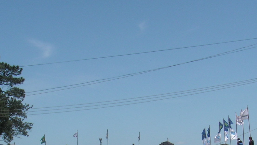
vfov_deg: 12.1
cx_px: 141
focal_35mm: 96
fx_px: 654
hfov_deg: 22.2
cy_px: 206
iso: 50
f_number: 6.6
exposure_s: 1/350
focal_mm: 6.3
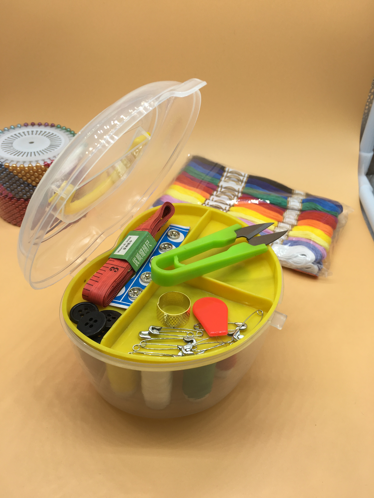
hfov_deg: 48.2
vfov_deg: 61.7
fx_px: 418
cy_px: 249
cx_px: 187
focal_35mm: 29
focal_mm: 4.15
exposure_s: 1/217
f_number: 2.2
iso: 25
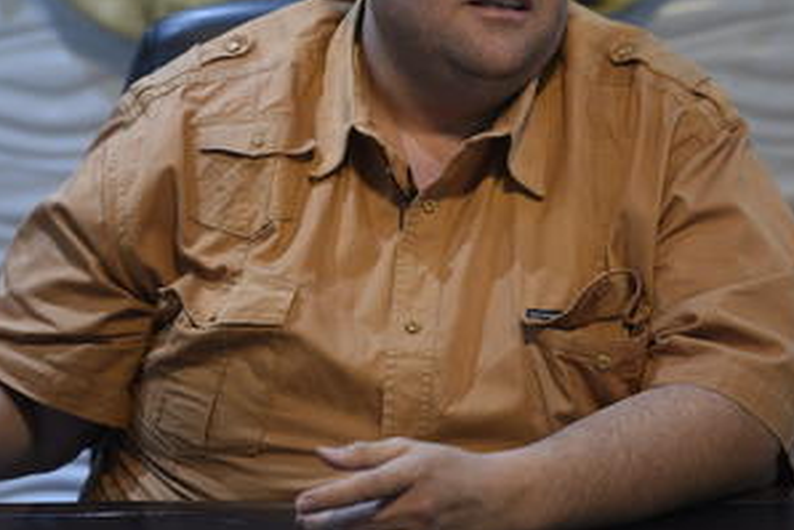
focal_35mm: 131
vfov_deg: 10.5
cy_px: 115
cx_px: 424
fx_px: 2891
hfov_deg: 15.6
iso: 2000
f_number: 2.8
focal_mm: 78
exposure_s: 1/100
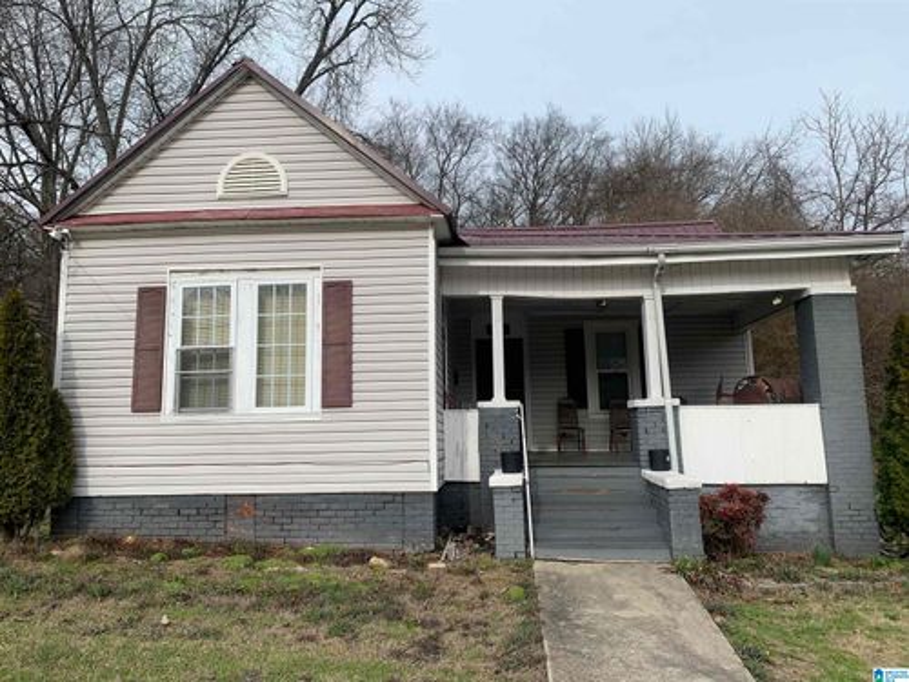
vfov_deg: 53.1
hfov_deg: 67.3
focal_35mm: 26
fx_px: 683
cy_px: 341
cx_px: 454
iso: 25
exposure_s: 1/2033
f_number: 1.8
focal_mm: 4.25
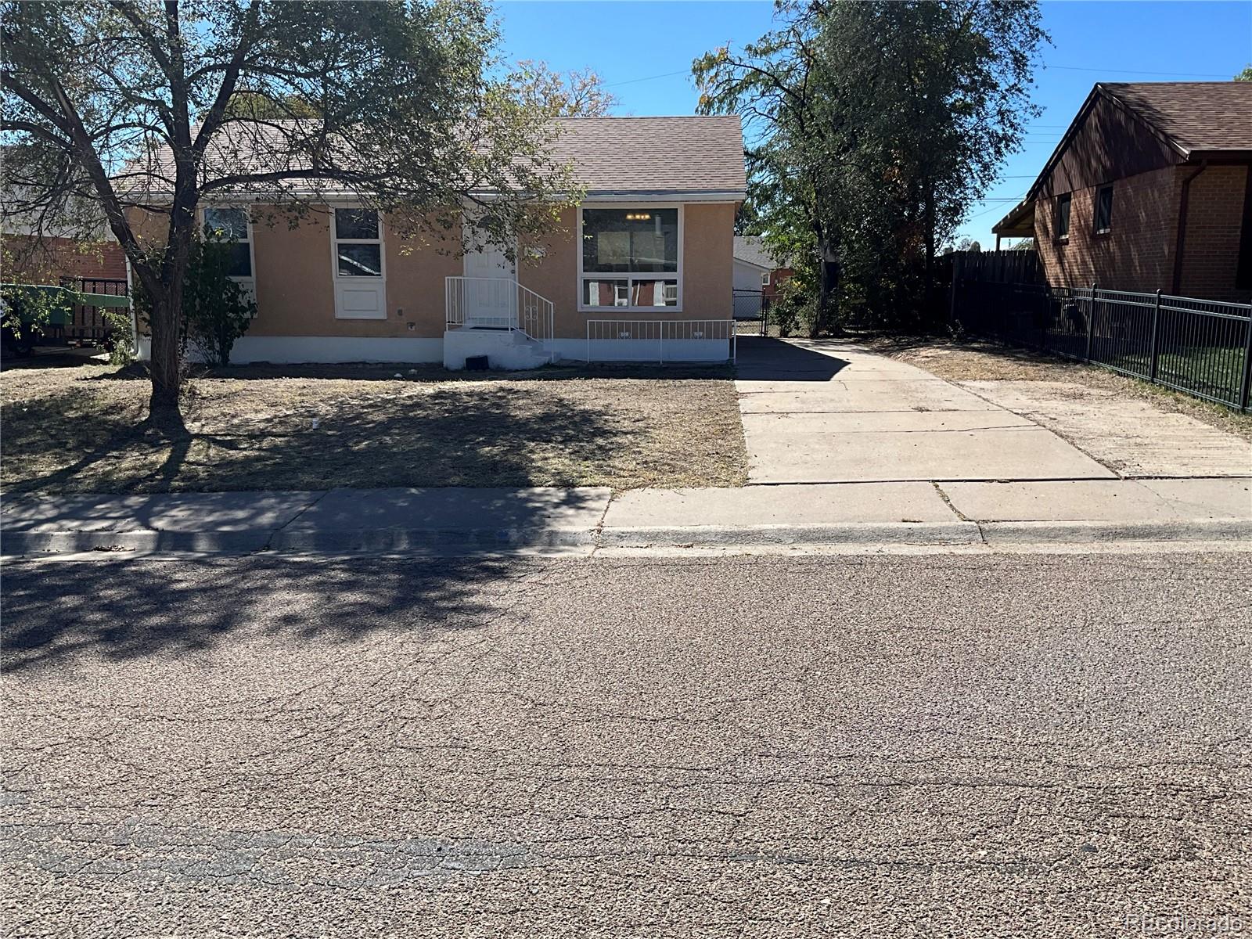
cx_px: 626
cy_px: 470
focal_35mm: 29
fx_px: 1049
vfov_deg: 48.2
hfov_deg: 61.7
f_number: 1.8
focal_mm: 3
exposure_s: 1/1848
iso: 25
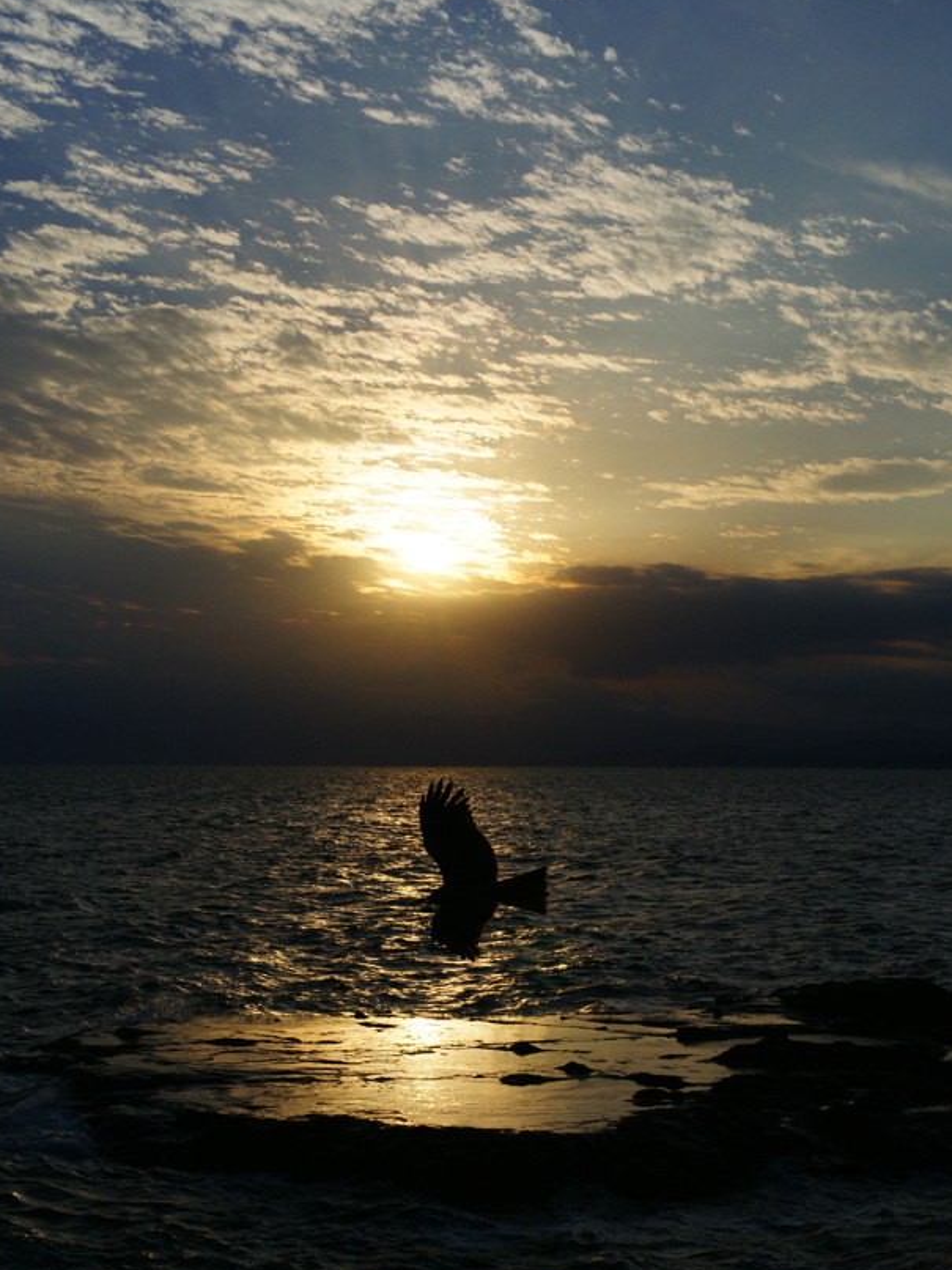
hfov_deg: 24.0
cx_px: 499
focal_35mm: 61
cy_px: 787
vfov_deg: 31.6
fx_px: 2237
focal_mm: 50
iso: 400
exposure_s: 1/2500
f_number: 8
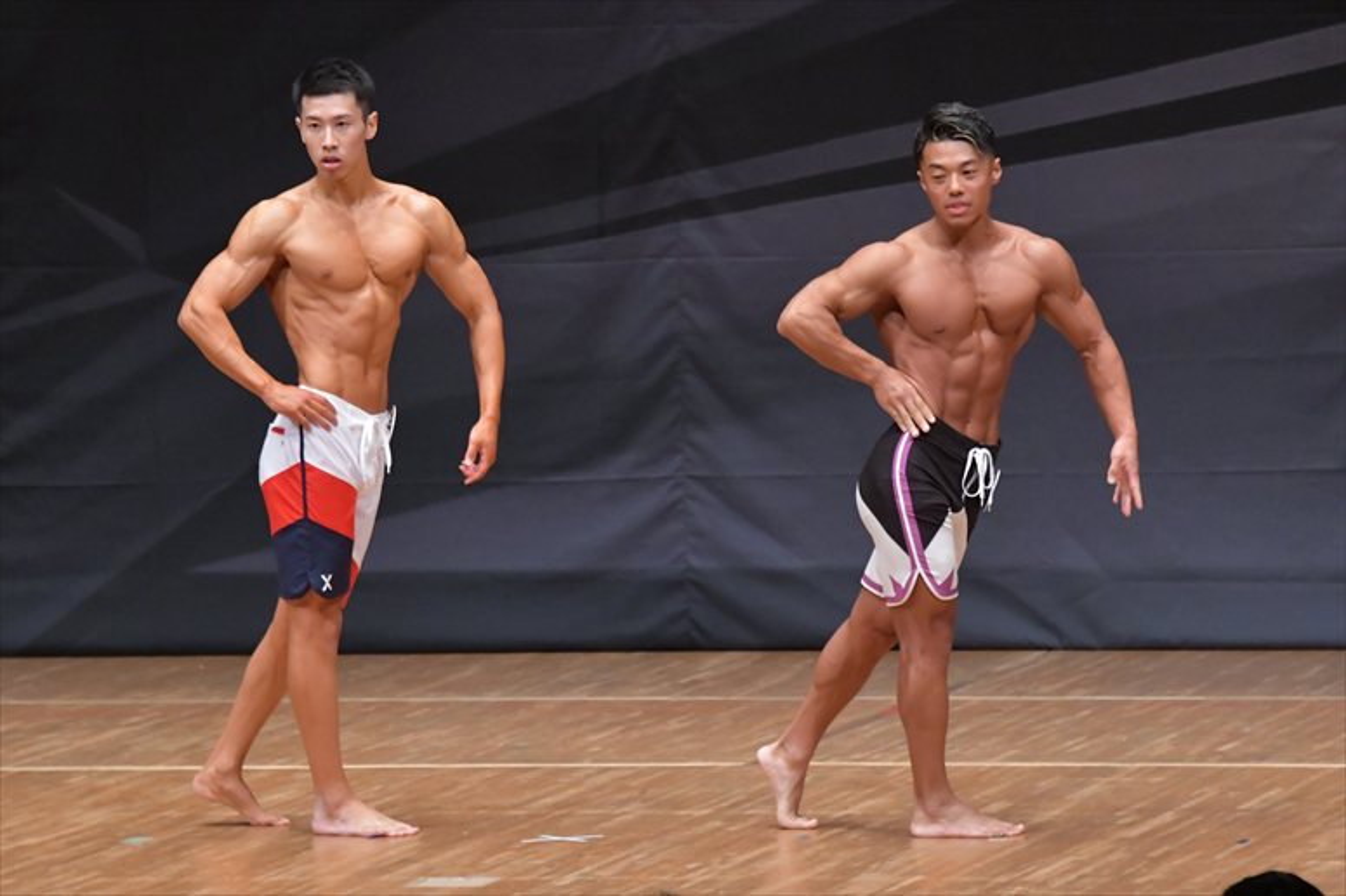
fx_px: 10651
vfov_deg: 4.8
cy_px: 448
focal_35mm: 285
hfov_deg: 7.2
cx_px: 673
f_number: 5.6
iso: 6400
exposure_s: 1/400
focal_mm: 190
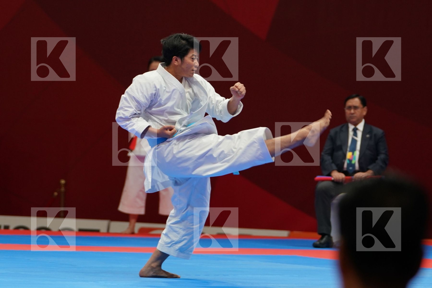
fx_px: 3024
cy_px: 144
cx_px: 216
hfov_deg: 8.2
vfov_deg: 5.5
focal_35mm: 252
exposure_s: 1/500
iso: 1250
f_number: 4
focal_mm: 168
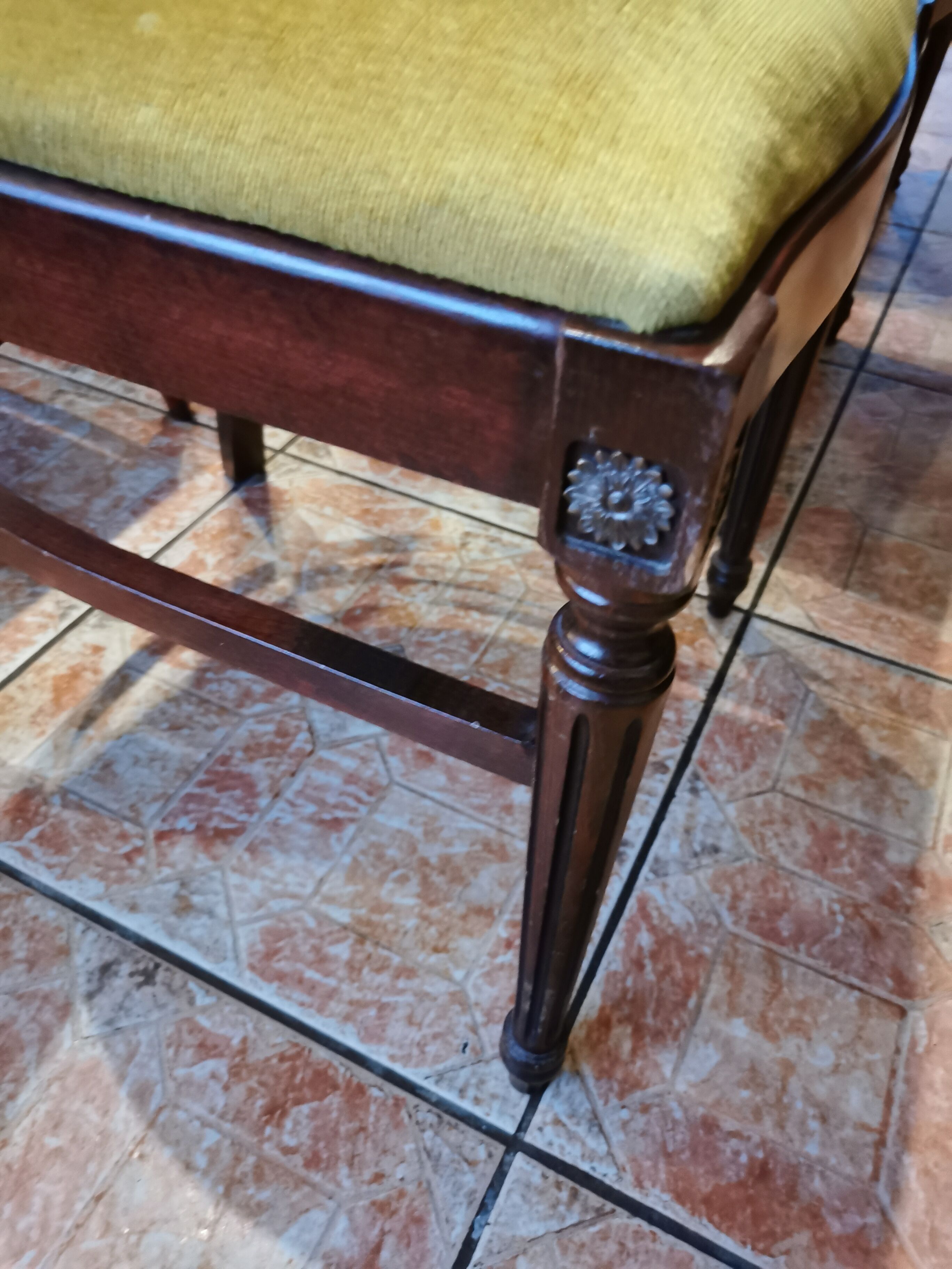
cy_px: 634
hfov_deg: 51.4
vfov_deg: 65.3
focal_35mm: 27
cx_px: 476
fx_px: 990
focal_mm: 5.58
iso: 1000
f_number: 1.8
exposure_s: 1/20
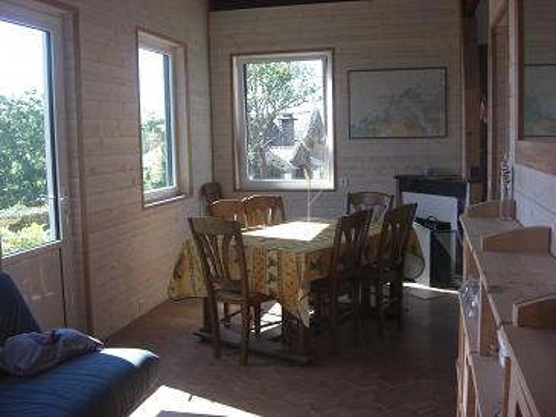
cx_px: 278
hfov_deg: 49.0
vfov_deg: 37.7
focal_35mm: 38
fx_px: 611
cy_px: 208
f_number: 2.8
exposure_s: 1/160
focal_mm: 7.9
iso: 80
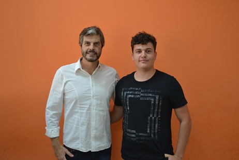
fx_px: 279
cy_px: 80
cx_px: 120
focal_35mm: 42
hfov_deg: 46.4
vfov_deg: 31.9
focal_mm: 28
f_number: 4.5
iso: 400
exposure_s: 1/40
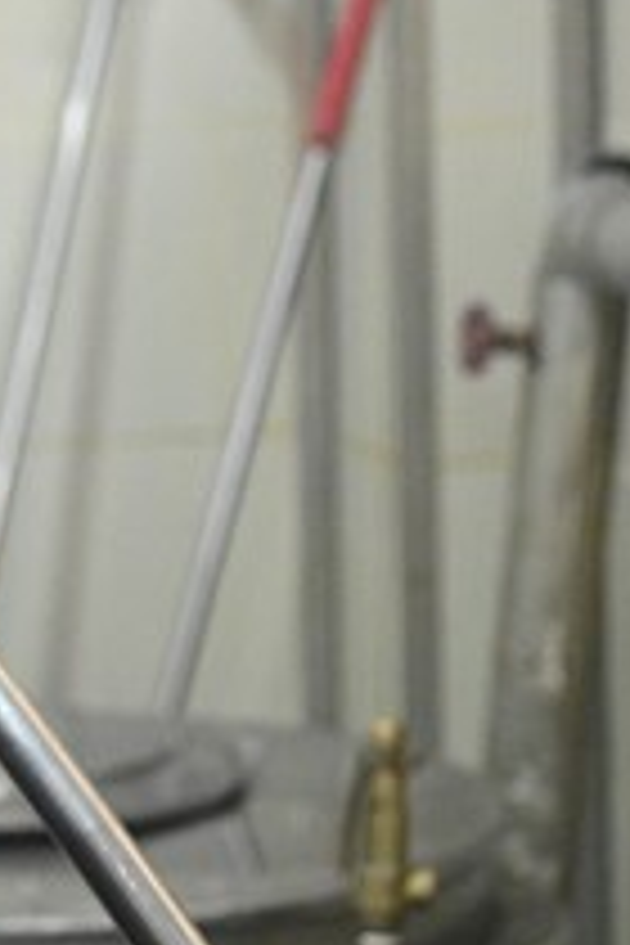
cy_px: 441
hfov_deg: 7.6
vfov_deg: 11.5
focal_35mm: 179
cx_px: -171
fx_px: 4698
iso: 10000
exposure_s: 1/250
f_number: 4
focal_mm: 58
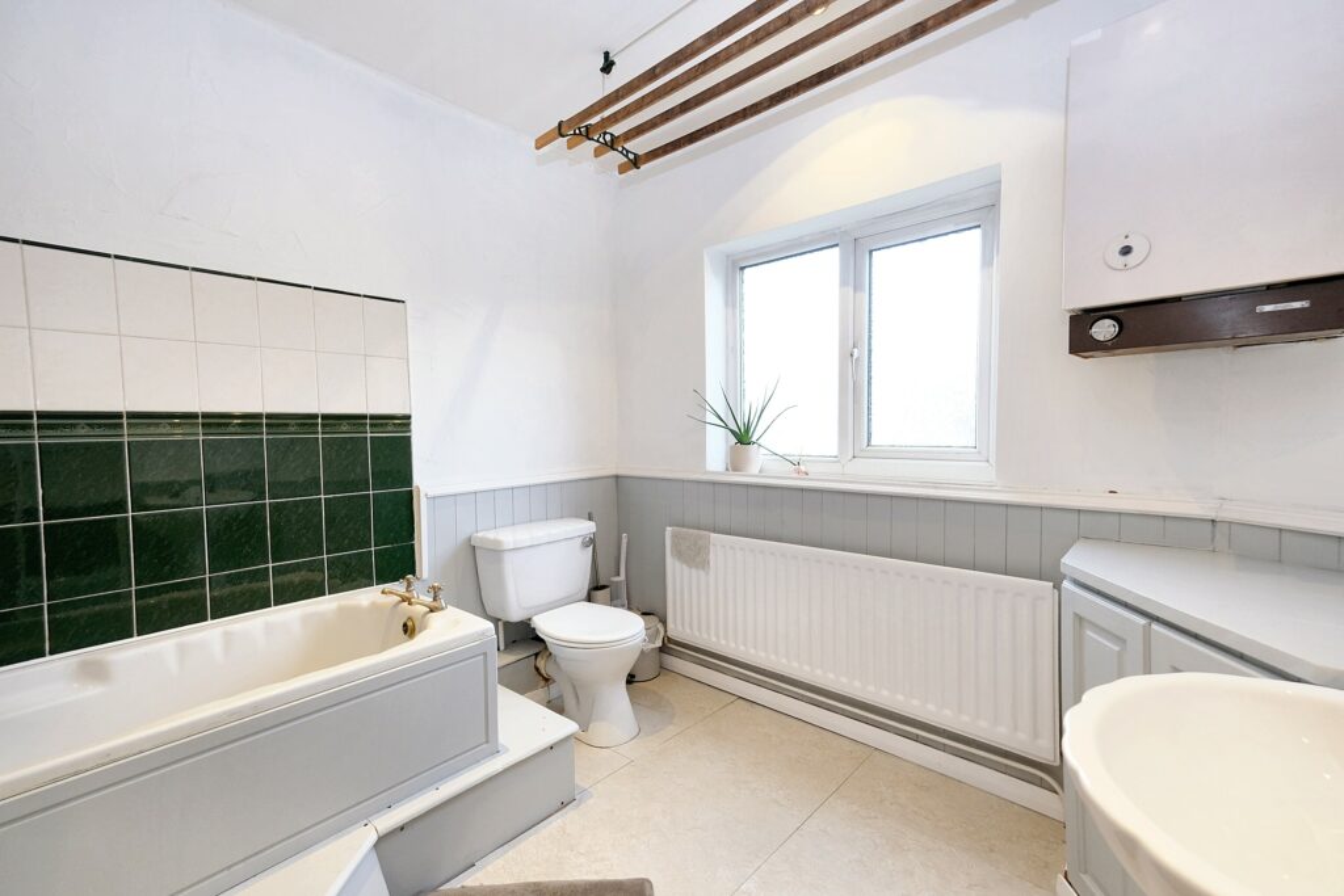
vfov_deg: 77.3
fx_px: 560
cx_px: 672
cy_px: 448
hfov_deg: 100.4
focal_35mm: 15
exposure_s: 1/34
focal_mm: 10
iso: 800
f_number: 4
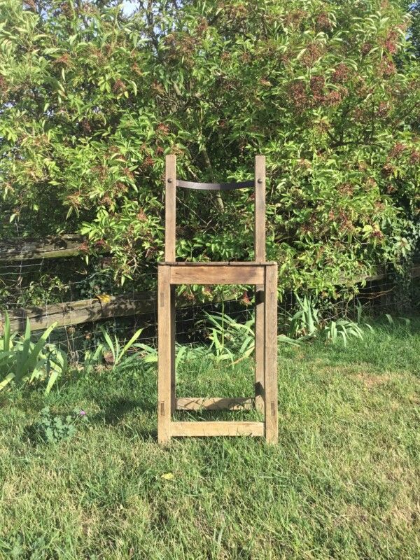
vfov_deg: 58.4
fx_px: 502
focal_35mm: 31
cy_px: 280
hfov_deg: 45.4
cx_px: 210
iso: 25
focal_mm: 3.3
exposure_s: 1/424
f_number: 2.4
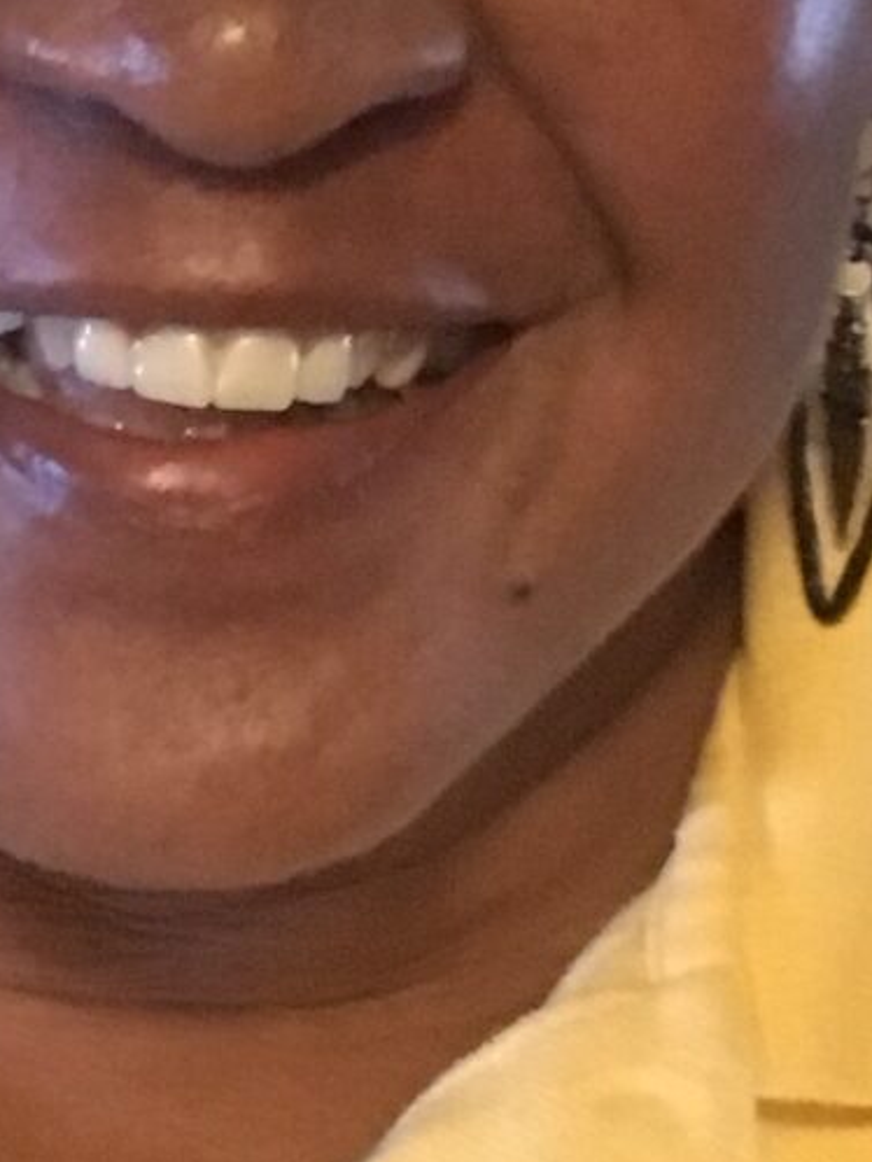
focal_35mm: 149
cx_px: -170
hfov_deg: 9.8
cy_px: 91
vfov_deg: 13.1
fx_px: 5000
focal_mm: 4.15
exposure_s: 1/15
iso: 800
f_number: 2.2
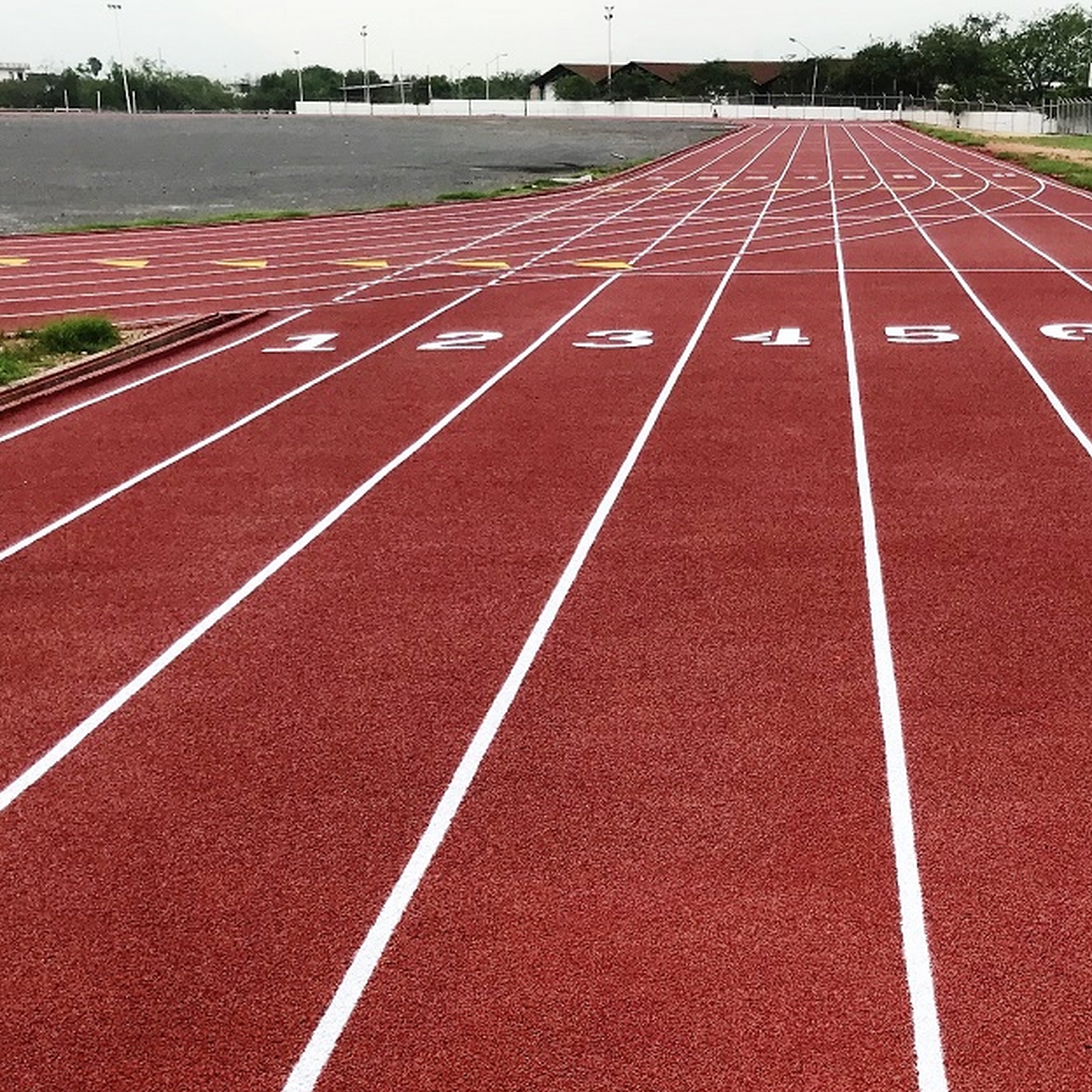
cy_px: 786
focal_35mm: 48
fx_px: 1713
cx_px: 807
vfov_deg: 34.8
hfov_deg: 34.7
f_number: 1.8
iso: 20
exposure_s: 1/1330
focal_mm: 3.99
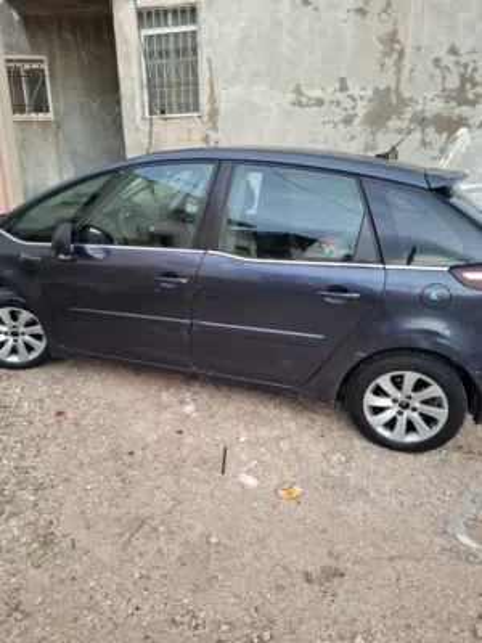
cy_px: 322
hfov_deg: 58.9
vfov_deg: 73.9
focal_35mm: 23
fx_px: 427
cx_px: 241
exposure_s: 1/25
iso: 400
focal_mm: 5.54
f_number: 1.8
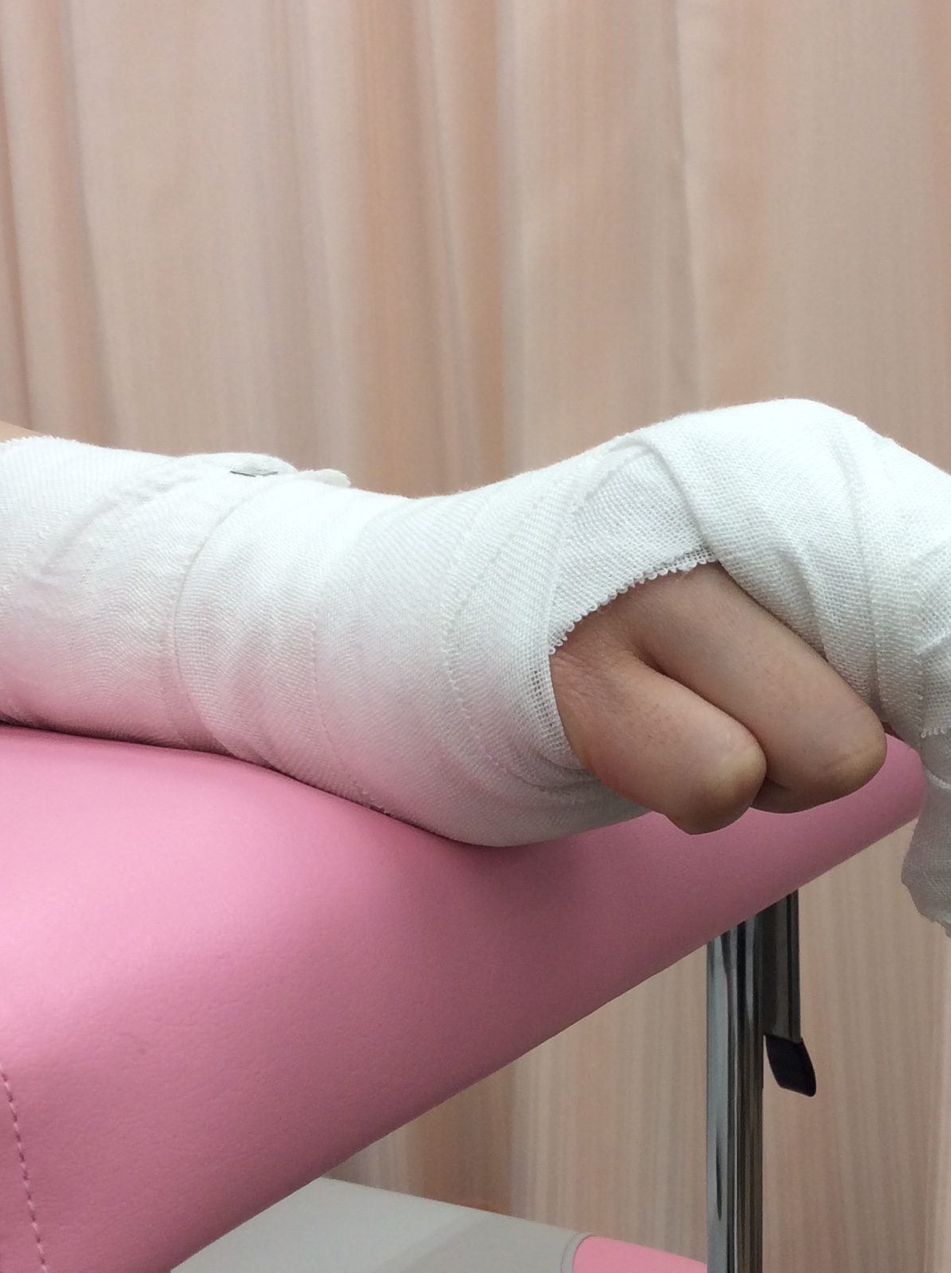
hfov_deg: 27.7
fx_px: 1910
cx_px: 676
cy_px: 711
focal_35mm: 52
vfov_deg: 36.8
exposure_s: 1/33
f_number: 2.4
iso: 40
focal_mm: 3.3
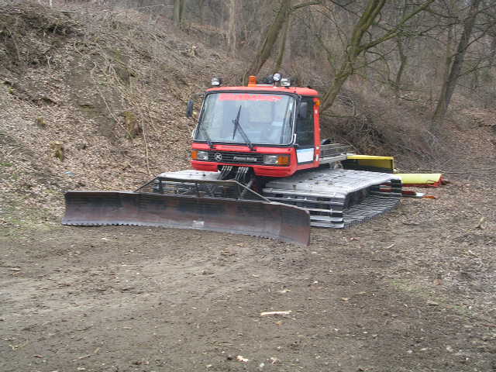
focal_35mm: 49
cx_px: 248
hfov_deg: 38.9
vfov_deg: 29.7
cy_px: 186
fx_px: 702
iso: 50
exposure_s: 1/94.6
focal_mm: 7.5
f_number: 3.1
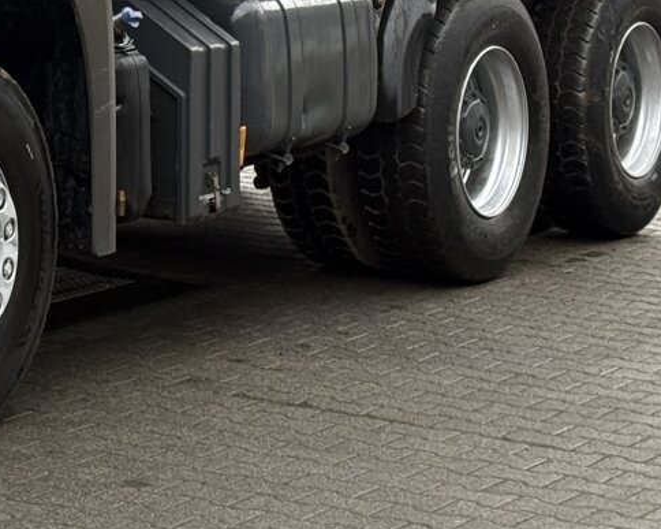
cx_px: -210
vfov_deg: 9.7
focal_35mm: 155
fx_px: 3032
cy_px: -232
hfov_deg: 12.1
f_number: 1.78
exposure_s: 1/240
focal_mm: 6.76
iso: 64
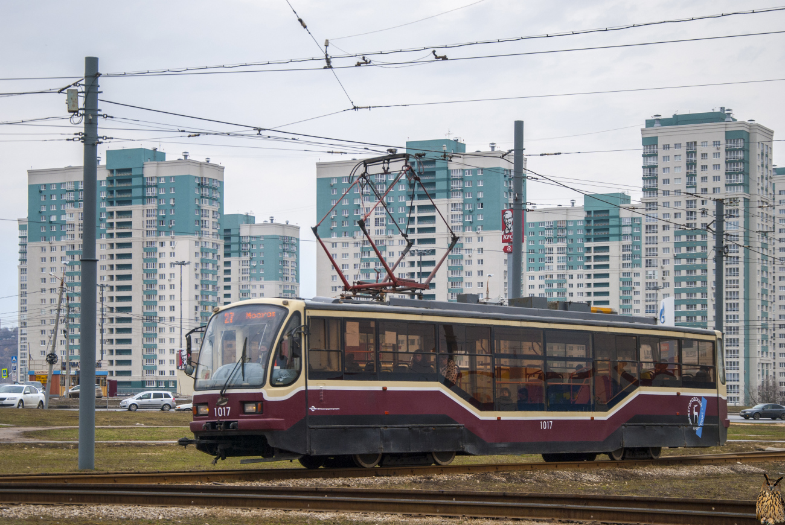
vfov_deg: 18.2
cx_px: 392
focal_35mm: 75
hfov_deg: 27.0
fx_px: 1637
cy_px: 262
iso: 200
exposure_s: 1/640
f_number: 5
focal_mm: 50
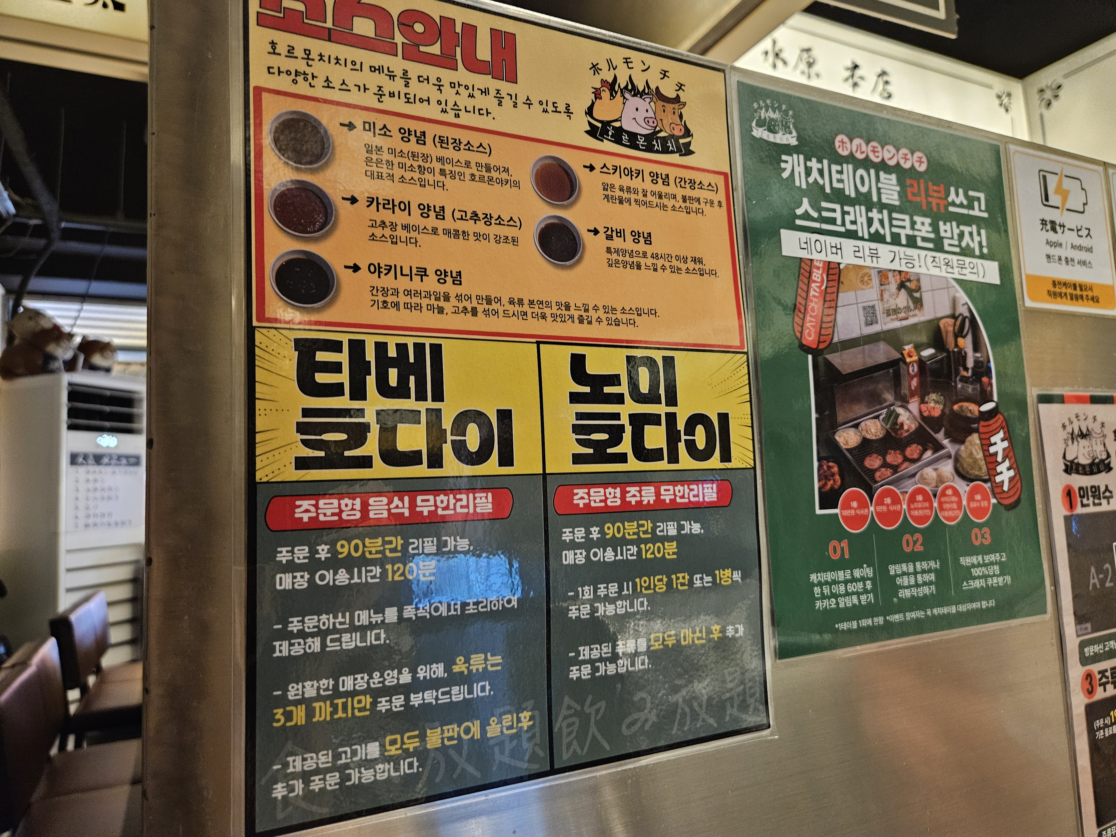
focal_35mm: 23
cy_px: 418
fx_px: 742
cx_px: 558
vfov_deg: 58.9
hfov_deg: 73.9
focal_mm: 5.4
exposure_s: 1/33.3
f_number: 1.8
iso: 640
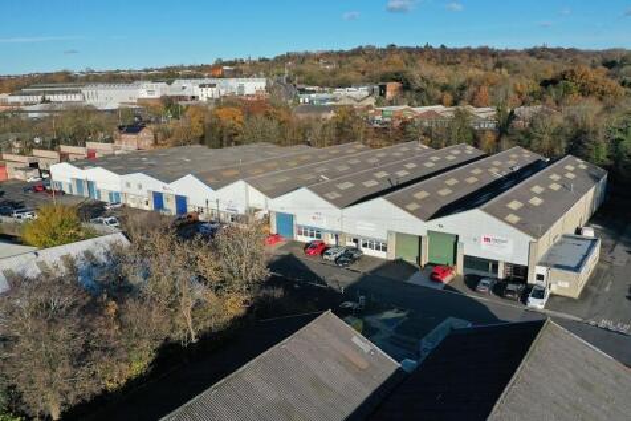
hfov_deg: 65.5
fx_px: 491
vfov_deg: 46.4
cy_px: 210
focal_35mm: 28
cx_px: 316
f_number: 4.5
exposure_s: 1/1000
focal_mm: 10.26
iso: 100
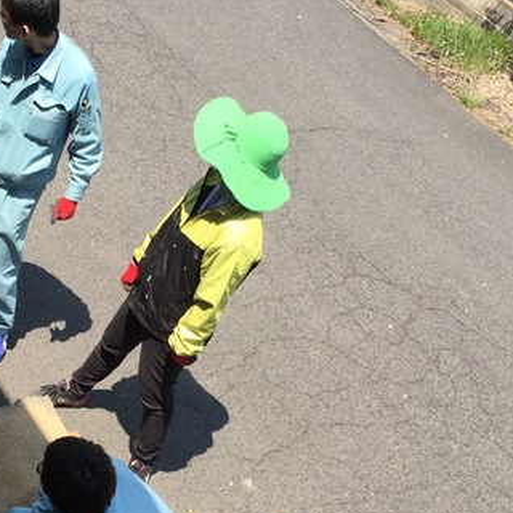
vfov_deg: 26.7
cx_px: 98
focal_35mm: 64
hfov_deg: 26.4
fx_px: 1073
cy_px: 343
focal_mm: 4.15
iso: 32
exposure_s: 1/1068
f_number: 2.2
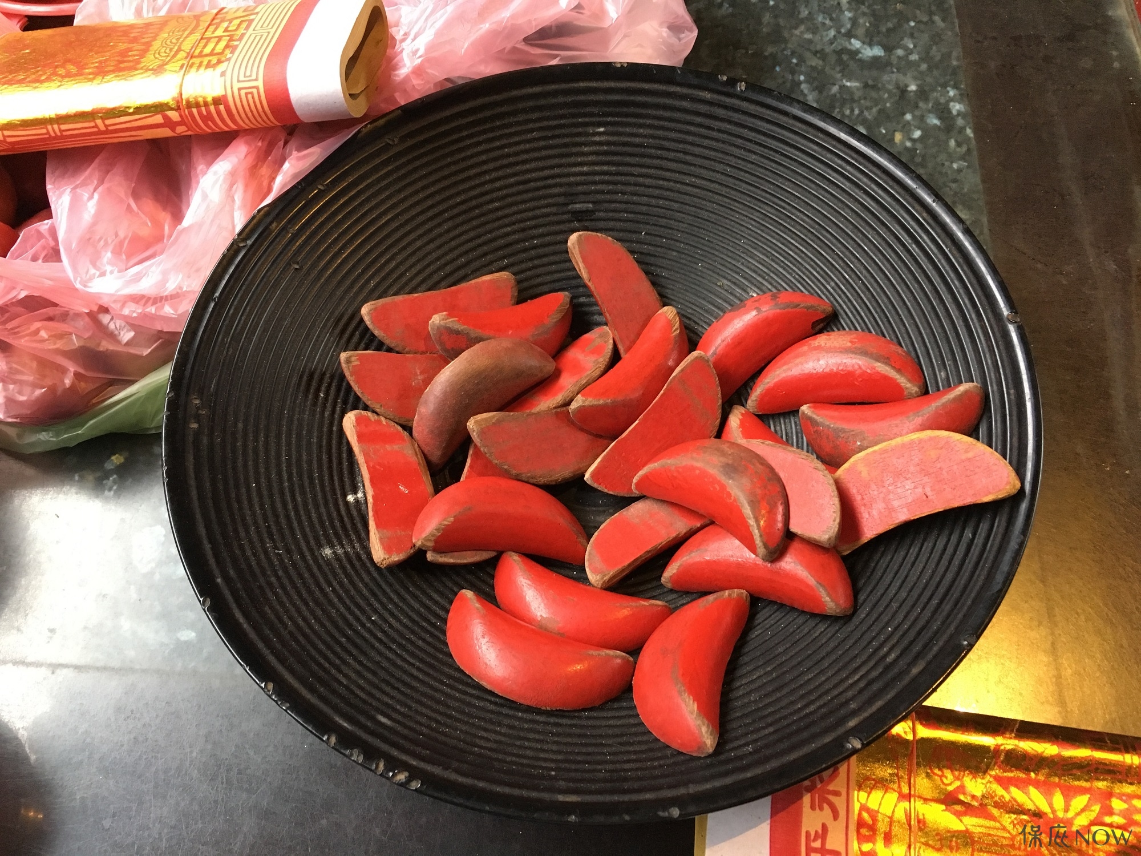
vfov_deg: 48.2
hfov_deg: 61.7
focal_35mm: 29
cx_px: 570
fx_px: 956
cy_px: 428
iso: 200
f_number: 2.2
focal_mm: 4.15
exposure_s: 1/30
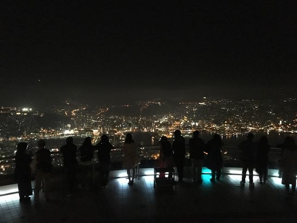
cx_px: 148
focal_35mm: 29
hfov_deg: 61.7
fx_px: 249
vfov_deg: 48.2
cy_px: 112
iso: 2000
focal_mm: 4.2
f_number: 2.2
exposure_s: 1/15
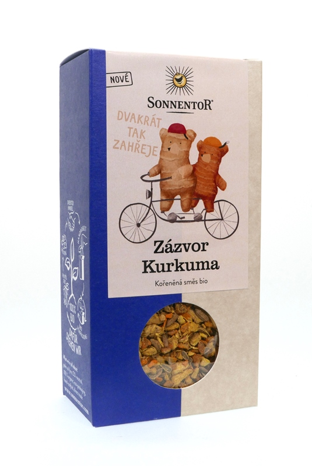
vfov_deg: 34.5
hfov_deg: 23.4
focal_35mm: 58
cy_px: 233
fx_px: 752
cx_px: 156
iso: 800
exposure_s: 1/50
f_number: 16
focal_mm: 26.3
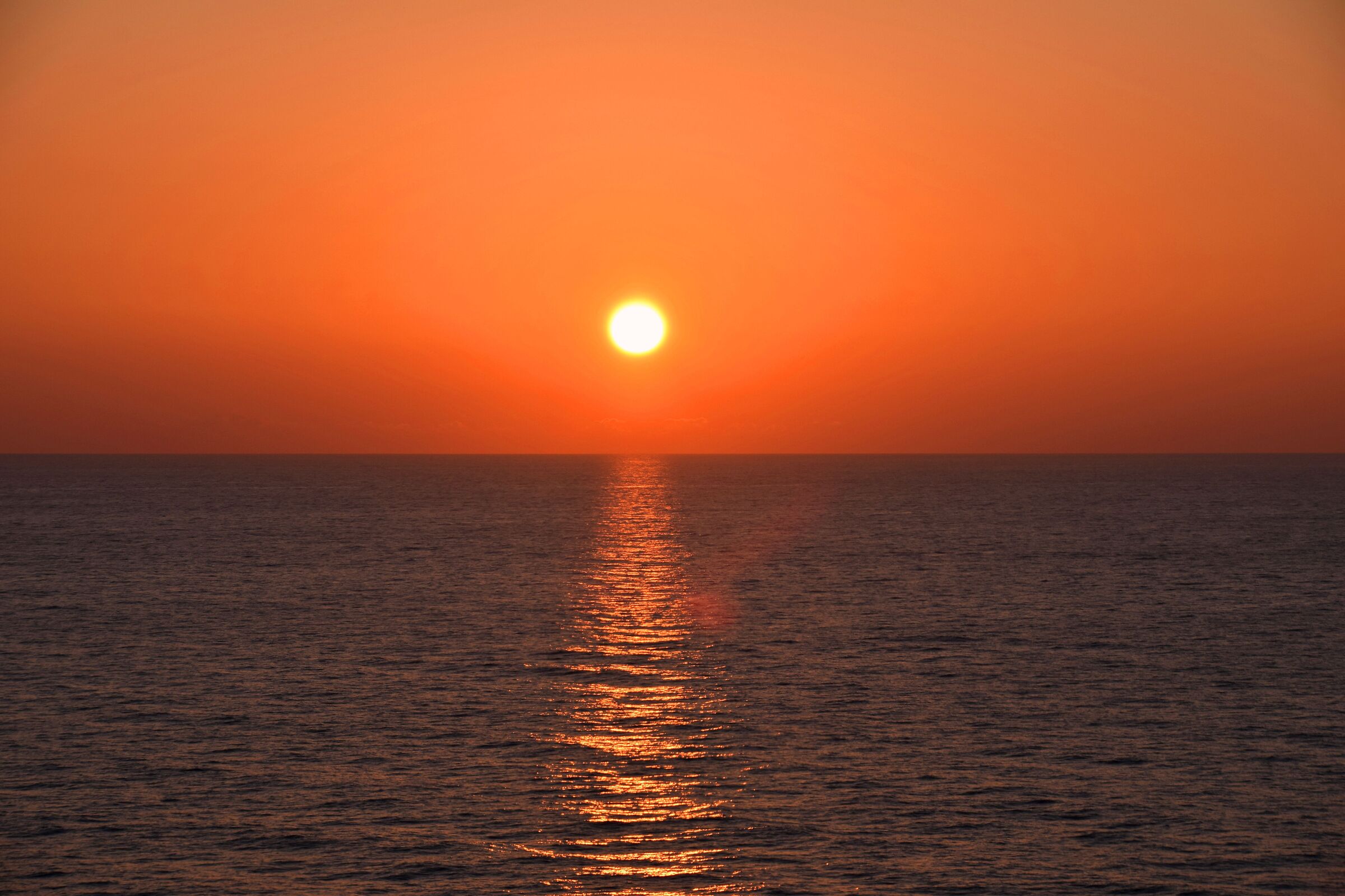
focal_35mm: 138
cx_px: 672
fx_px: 5155
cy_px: 448
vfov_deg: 9.9
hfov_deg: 14.9
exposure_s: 1/500
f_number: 11
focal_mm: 92
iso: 200
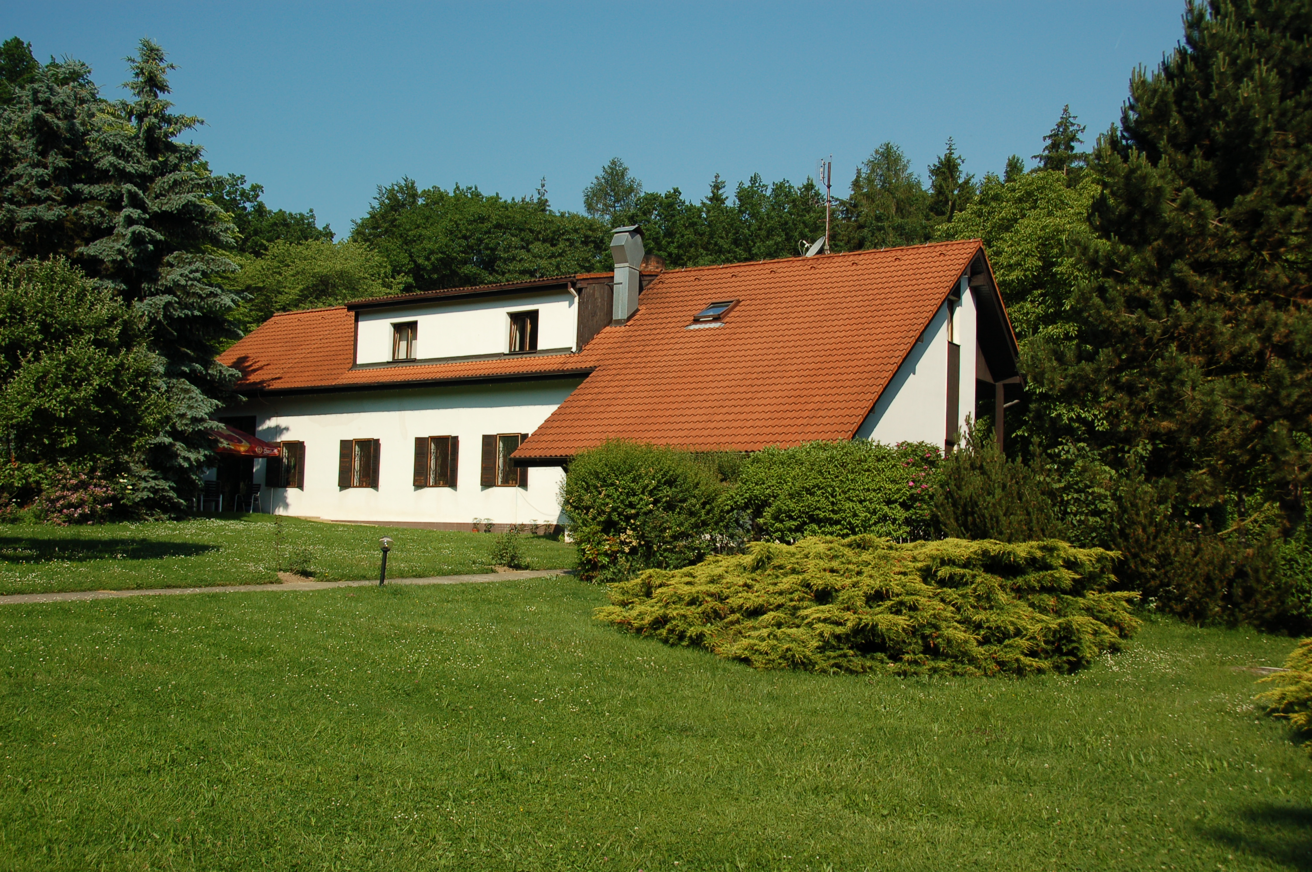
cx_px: 656
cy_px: 436
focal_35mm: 36
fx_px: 1311
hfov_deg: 53.2
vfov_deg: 36.8
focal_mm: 24
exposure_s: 1/250
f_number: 6.3
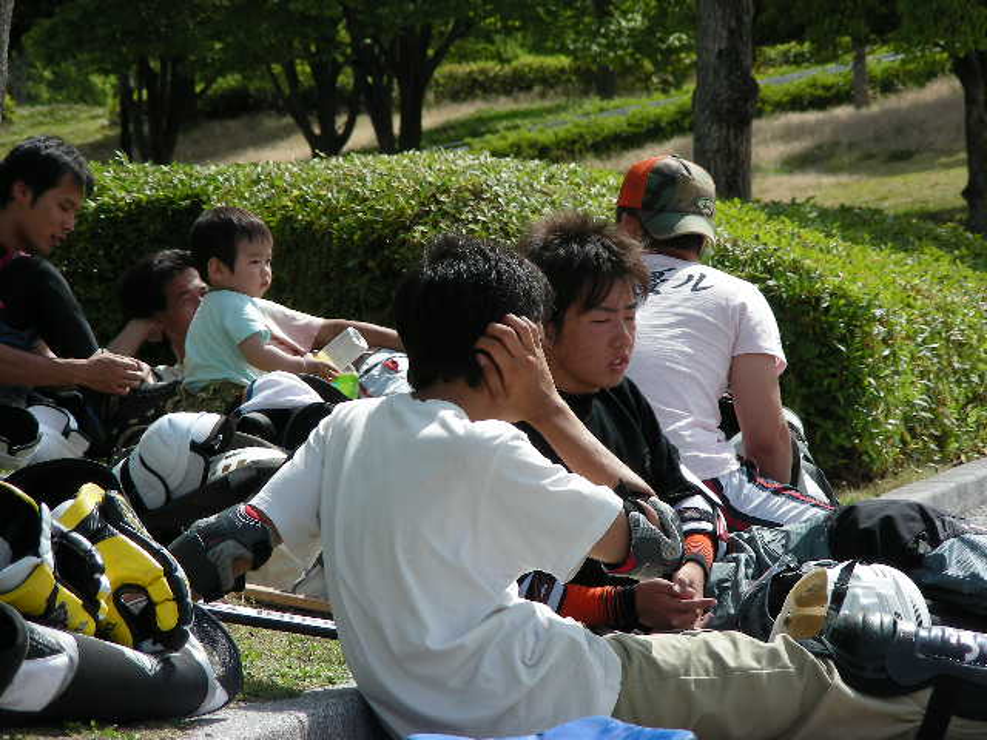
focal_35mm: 196
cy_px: 370
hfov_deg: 10.1
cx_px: 494
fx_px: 5589
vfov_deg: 7.6
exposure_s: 1/384
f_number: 4
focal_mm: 32.7
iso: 50
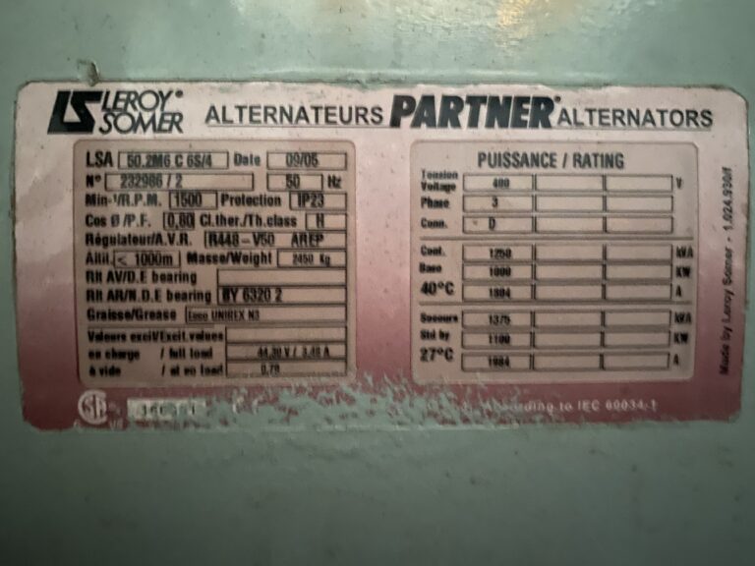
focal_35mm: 26
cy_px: 283
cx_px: 378
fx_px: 567
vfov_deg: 53.1
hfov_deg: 67.3
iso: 640
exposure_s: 1/4
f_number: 1.8
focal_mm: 4.25
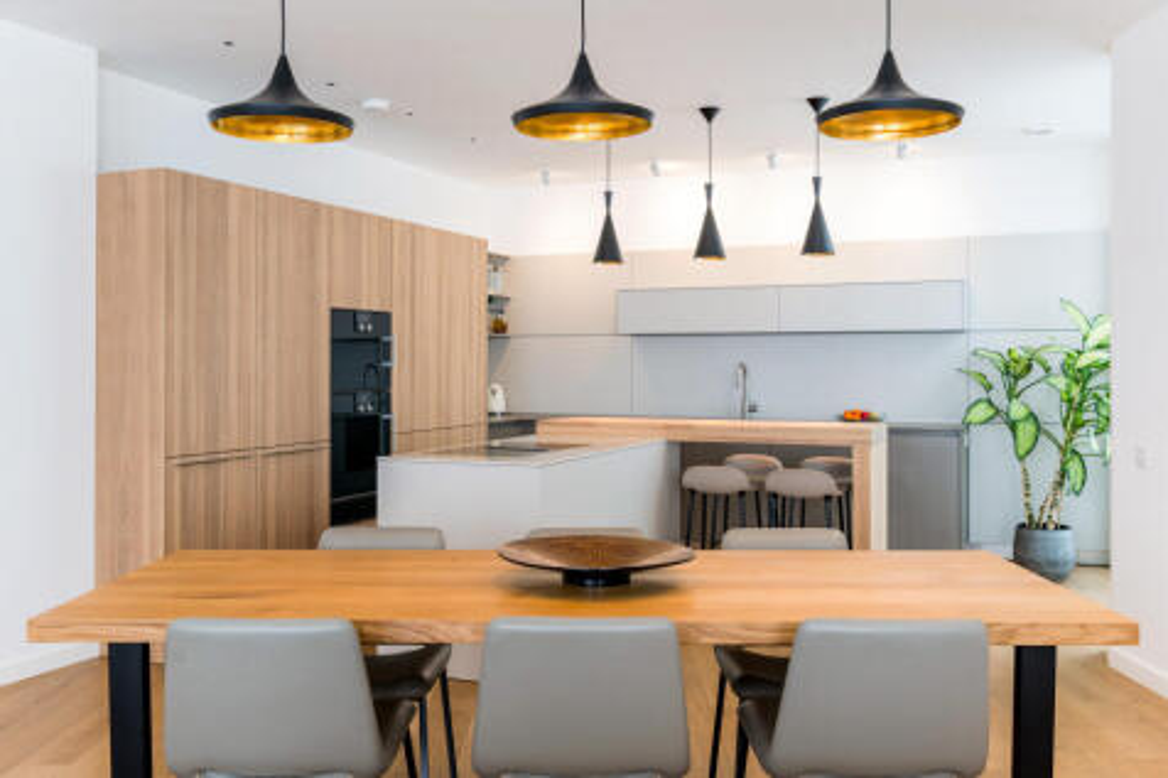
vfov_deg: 39.9
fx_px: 1070
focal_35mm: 33
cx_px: 584
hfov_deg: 57.2
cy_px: 389
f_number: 8
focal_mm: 33
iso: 400
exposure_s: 1/8
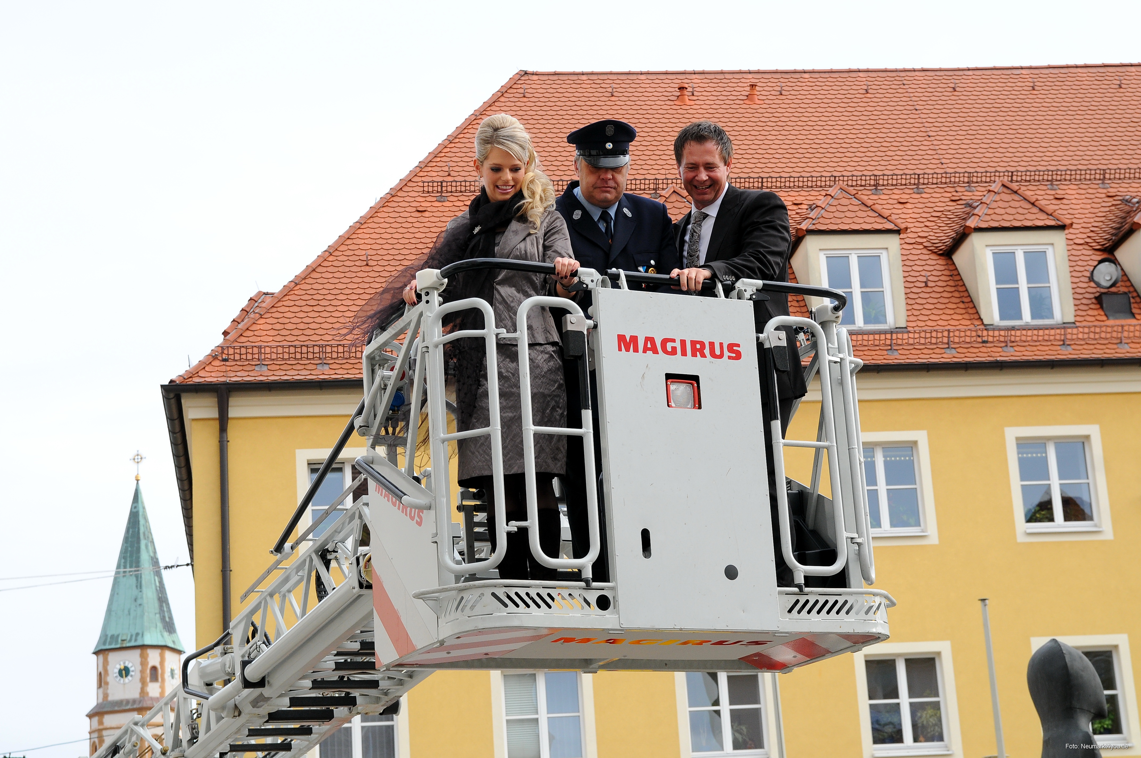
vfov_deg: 18.1
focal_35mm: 75
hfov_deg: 27.0
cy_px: 379
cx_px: 570
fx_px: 2374
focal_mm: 50
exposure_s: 1/200
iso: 400
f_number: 7.1
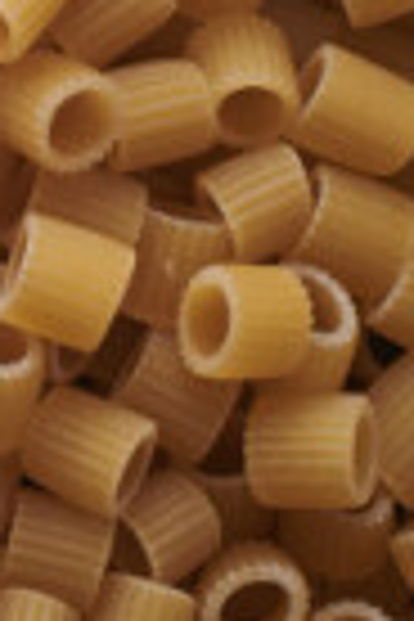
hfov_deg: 4.4
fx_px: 4985
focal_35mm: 289
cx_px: -1269
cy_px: -392
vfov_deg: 7.0
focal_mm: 50
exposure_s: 1/100
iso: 160
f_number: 8
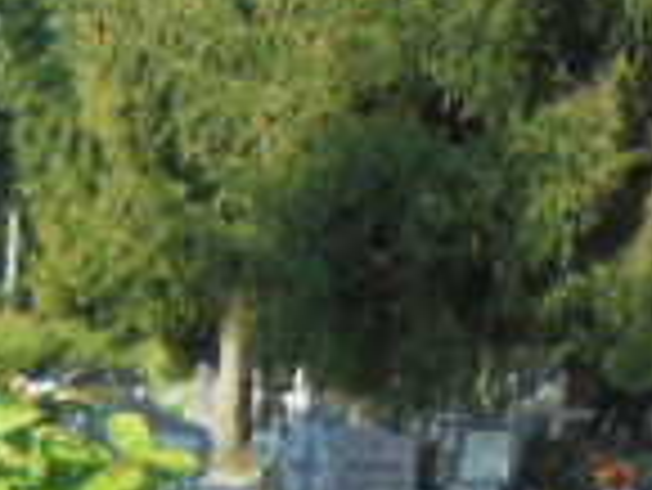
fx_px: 2413
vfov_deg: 10.8
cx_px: -463
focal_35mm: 128
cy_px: 908
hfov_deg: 13.9
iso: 100
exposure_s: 1/400
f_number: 3.7
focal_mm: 5.3
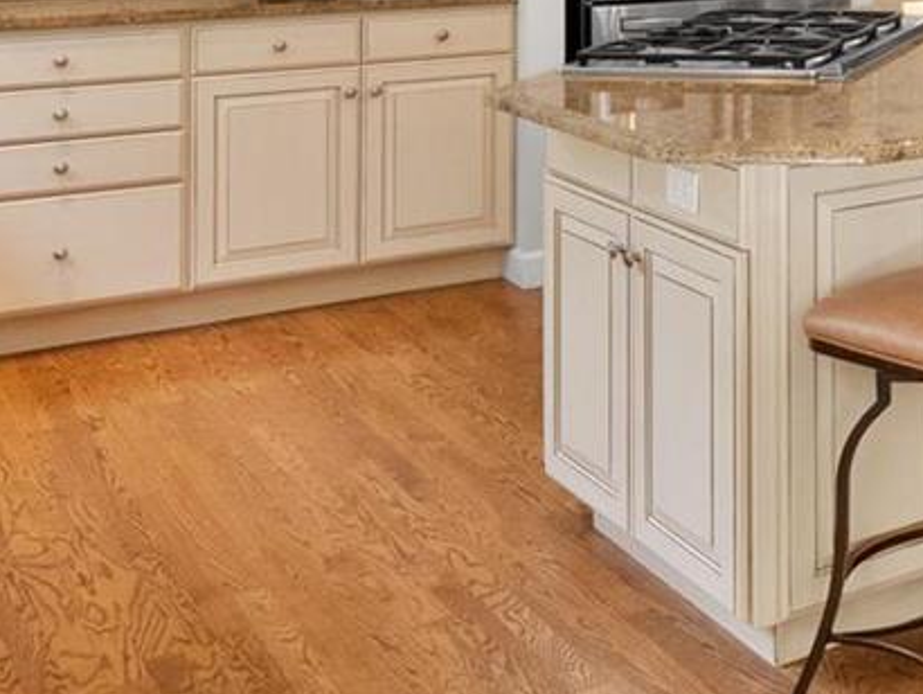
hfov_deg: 27.6
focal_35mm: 60
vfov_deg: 22.6
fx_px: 1601
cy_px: -124
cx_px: 1150
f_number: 6.3
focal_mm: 8
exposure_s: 1/15
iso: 400
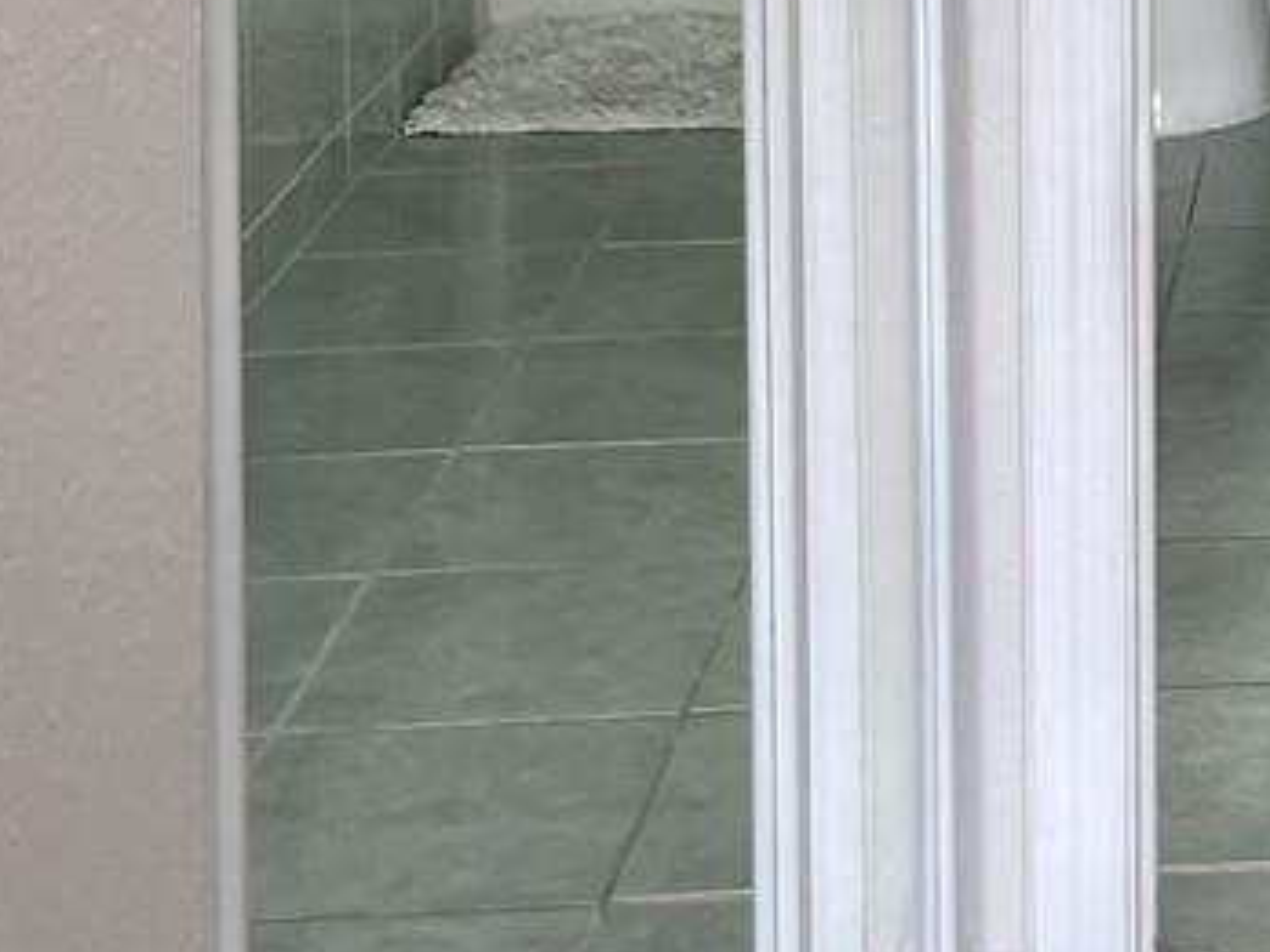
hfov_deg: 15.8
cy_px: -1080
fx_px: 4219
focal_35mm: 115
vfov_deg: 11.4
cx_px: 1872
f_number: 1.6
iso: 100
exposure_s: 1/120
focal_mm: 5.1
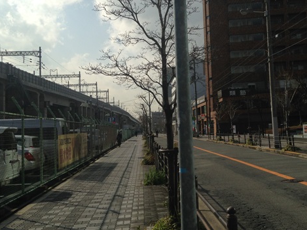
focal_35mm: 45
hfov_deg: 41.6
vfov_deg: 32.1
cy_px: 94
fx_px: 399
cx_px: 203
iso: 50
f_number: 2.4
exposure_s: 1/3623
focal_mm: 4.12
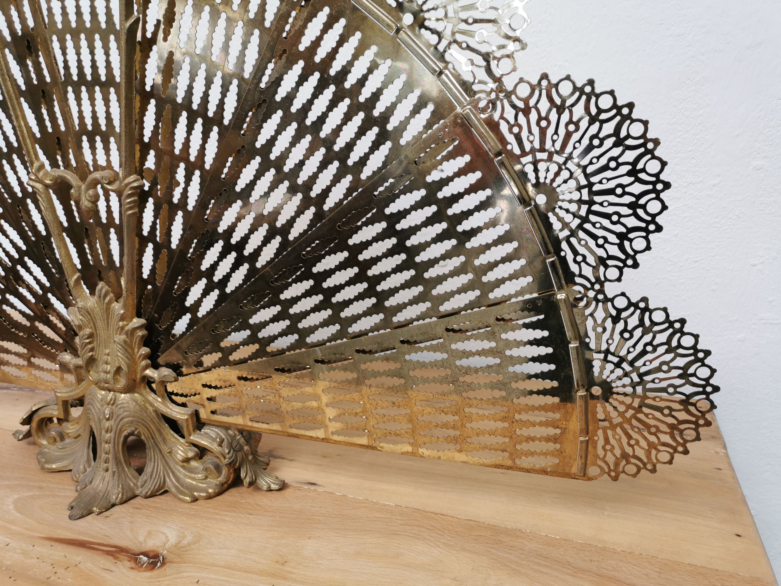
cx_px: 390
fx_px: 609
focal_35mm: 27
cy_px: 293
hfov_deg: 65.3
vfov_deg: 51.4
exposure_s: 1/50
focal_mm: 5.58
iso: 125
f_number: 1.8
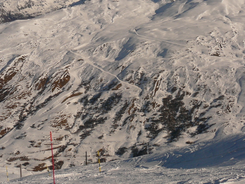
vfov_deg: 29.5
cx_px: 131
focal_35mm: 49
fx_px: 347
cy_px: 63
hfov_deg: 38.9
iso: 80
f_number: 5
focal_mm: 5.2
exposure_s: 1/1300
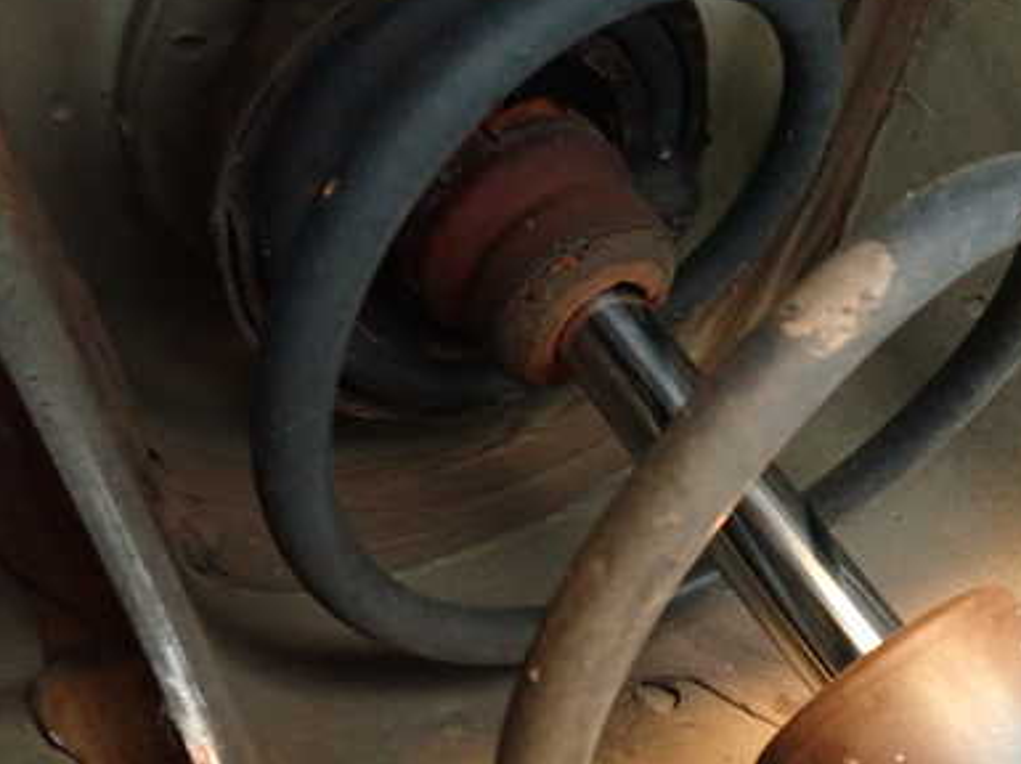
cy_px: 493
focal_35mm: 39
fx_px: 1149
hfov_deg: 46.9
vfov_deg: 36.5
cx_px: 705
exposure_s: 1/25
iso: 800
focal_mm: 4.5
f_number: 2
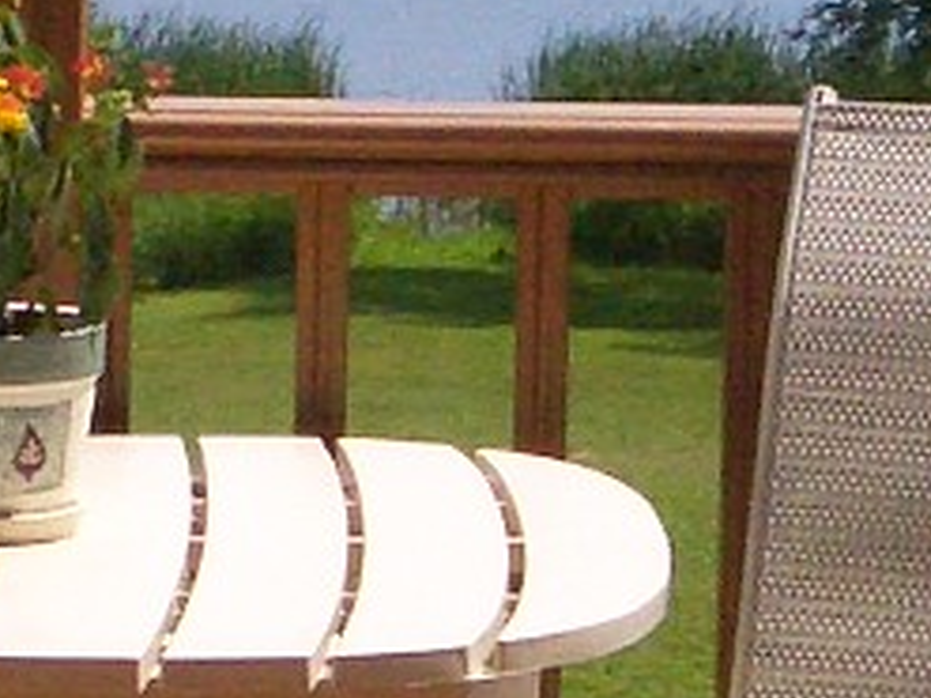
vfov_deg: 6.5
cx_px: 381
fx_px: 6102
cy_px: 102
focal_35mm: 227
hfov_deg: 8.7
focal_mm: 5.8
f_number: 4.3
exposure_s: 1/2000
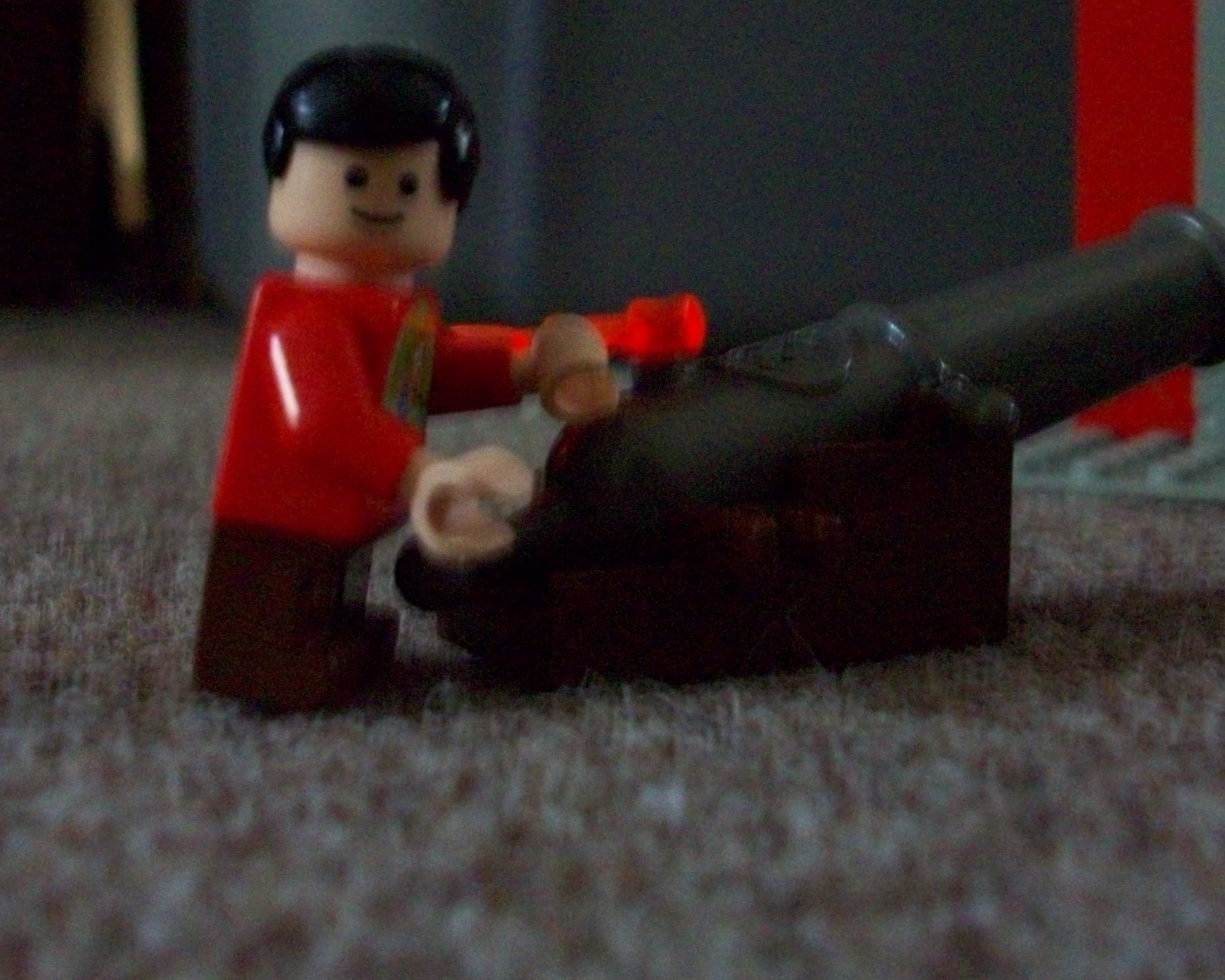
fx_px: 1958
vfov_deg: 27.8
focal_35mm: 54
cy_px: 275
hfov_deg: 34.7
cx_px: 651
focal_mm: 5.7
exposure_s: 1/8
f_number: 2.8
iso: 320
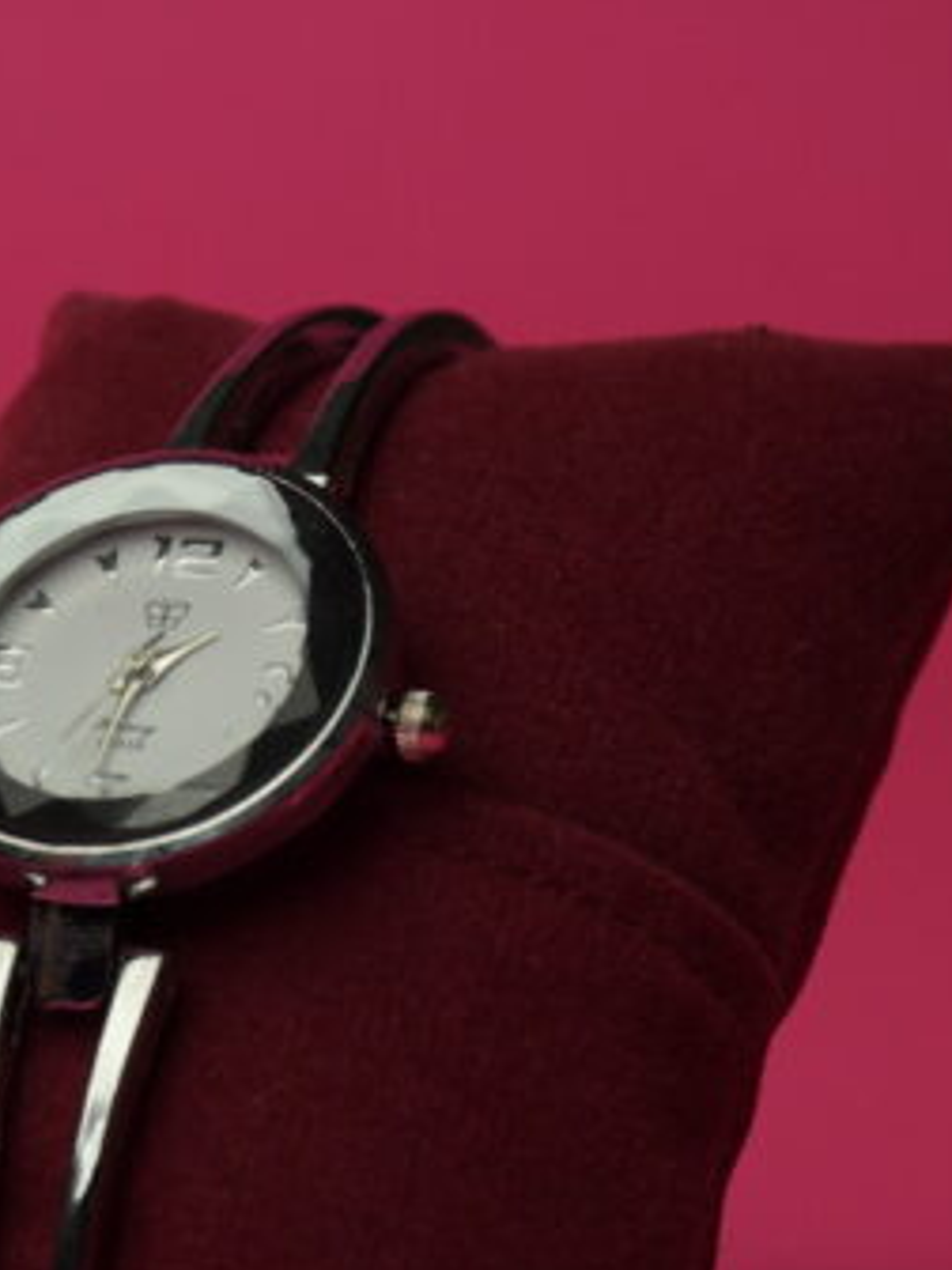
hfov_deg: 4.1
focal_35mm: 361
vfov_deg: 5.5
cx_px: 268
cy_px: 684
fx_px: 13238
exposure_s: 1/500
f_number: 11
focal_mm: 140
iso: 2500
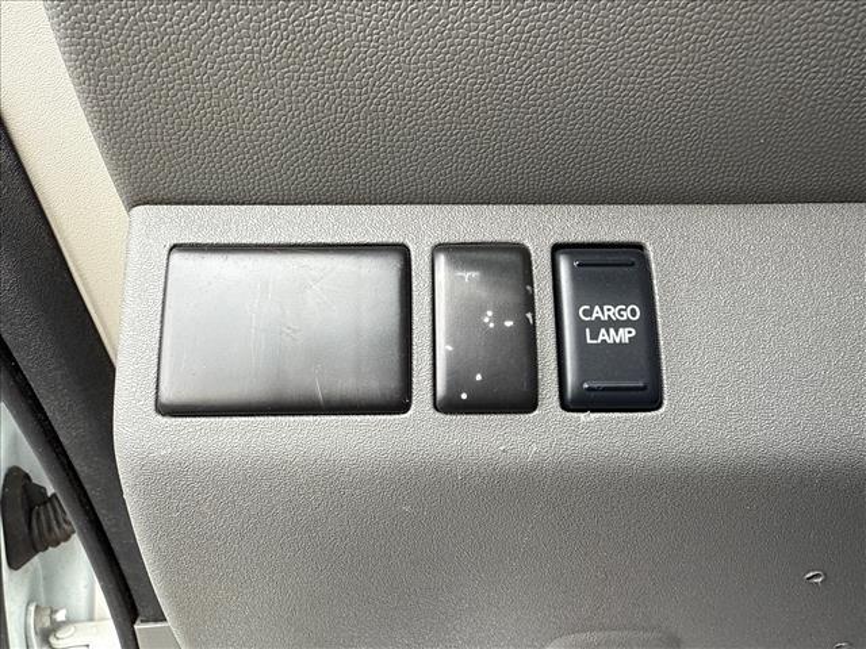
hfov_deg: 71.6
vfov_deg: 56.8
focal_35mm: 24
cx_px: 433
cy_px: 324
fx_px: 600
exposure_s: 1/99
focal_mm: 2.22
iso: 64
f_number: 2.2
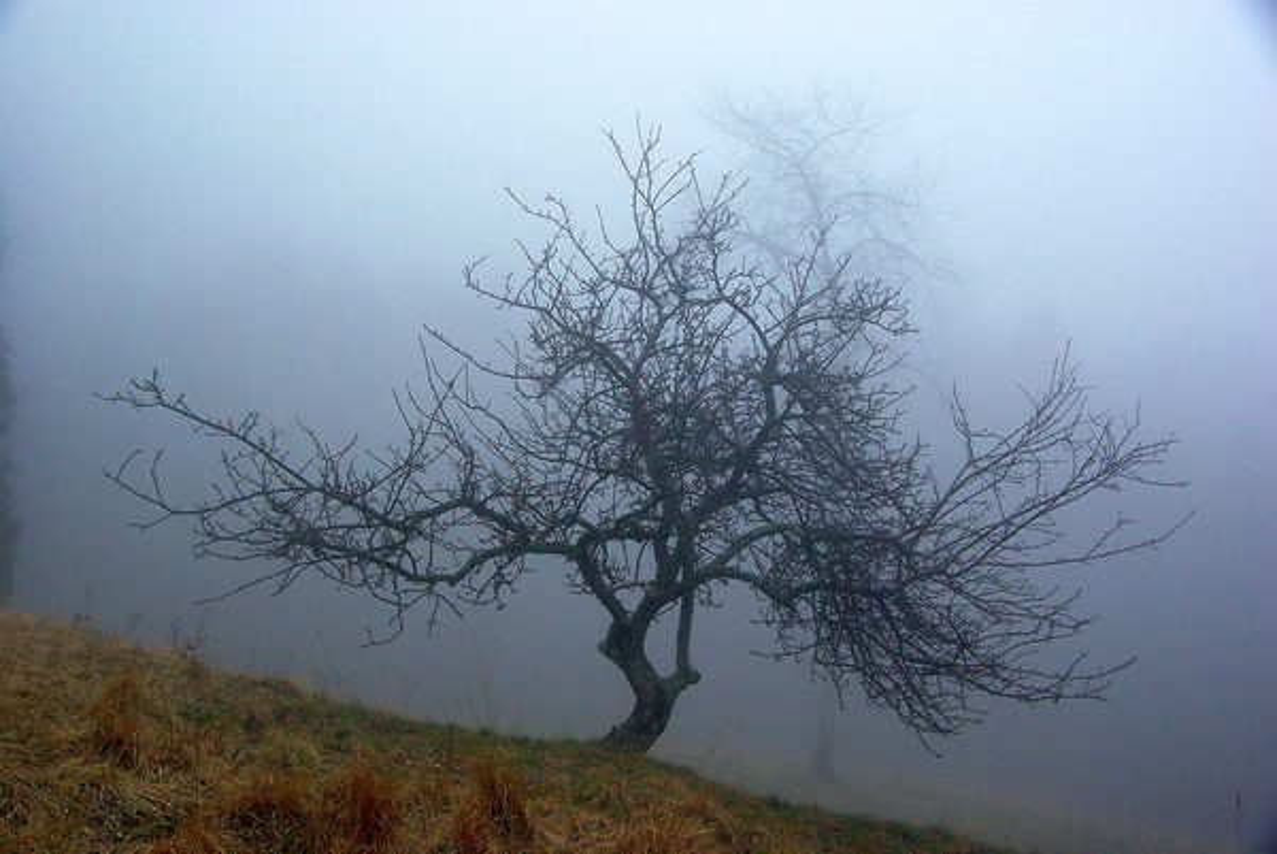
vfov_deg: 30.6
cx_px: 638
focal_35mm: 44
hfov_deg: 44.6
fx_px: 1557
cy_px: 427
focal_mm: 29.25
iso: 400
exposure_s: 1/90
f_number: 6.7
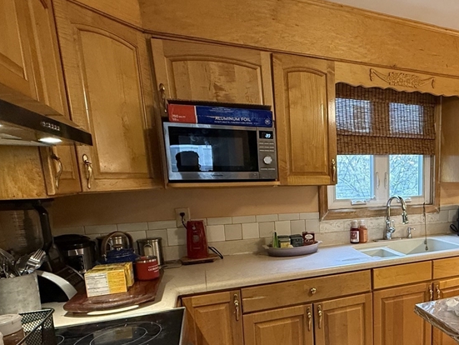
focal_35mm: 26
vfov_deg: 52.0
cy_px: 233
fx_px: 345
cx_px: 371
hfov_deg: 61.4
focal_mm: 2.22
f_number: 2.2
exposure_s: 1/60
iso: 500
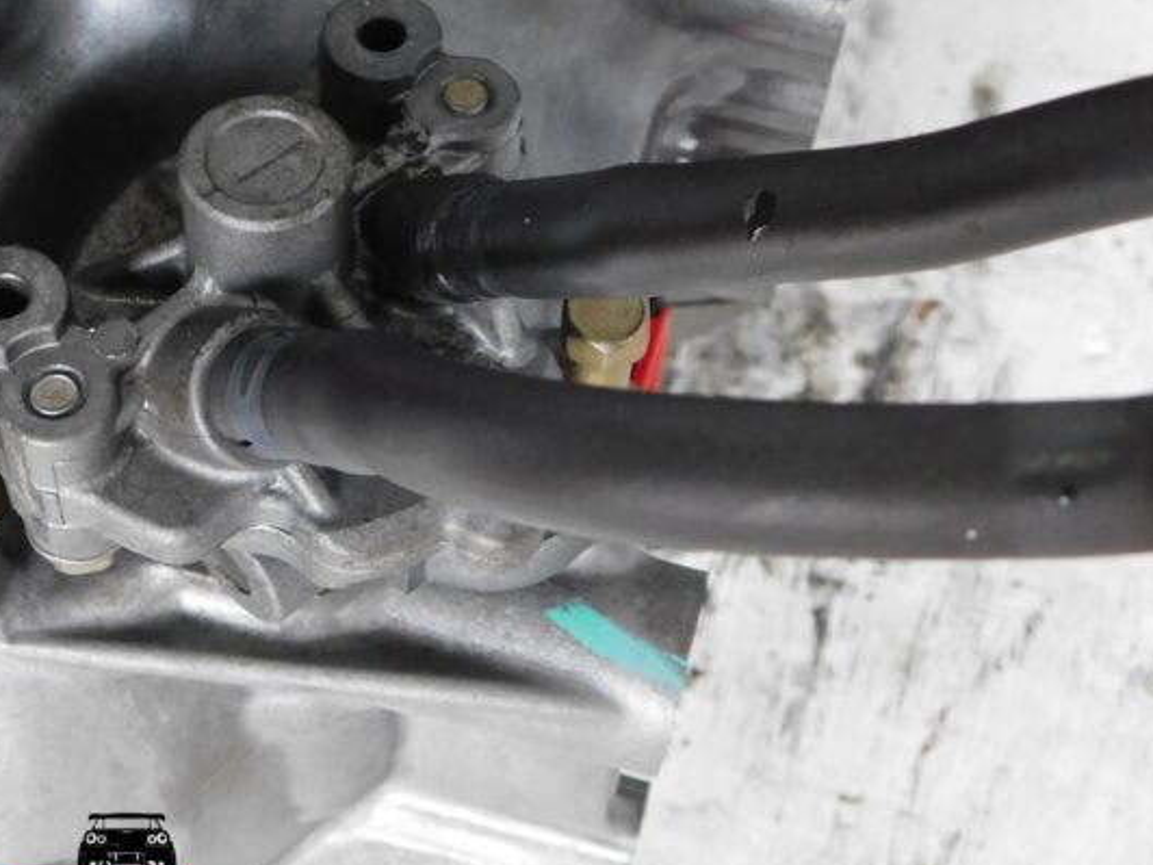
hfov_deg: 29.5
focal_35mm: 65
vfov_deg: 22.6
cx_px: 332
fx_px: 2165
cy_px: 395
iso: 320
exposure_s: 1/30
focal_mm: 8
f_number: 3.7
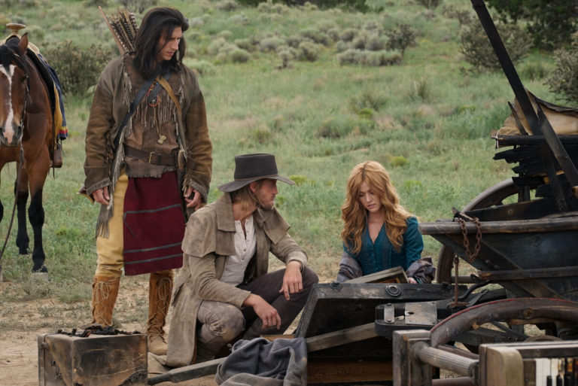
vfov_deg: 9.7
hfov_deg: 14.4
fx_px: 2281
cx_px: 289
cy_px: 193
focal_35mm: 142
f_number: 10
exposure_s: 1/250
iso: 500
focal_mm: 142
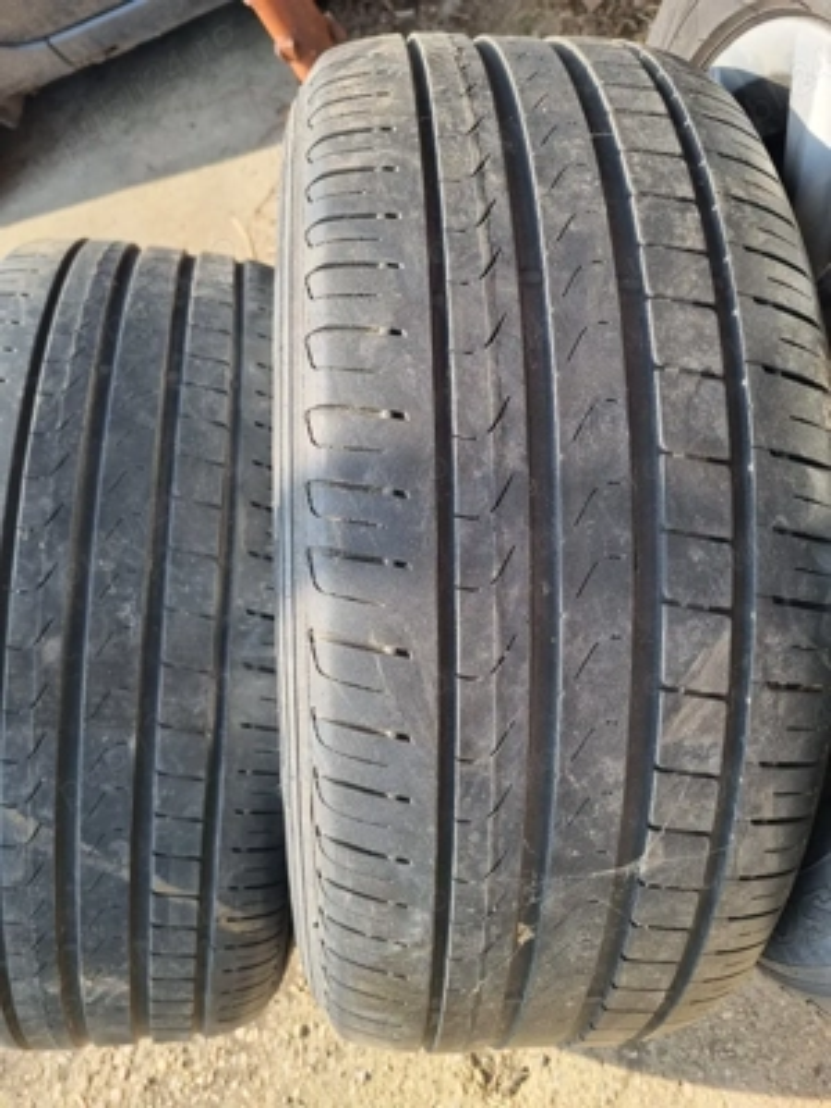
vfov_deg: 67.3
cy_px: 554
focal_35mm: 26
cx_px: 416
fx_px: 832
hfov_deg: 53.1
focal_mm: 5.4
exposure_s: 1/476
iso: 50
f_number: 1.8
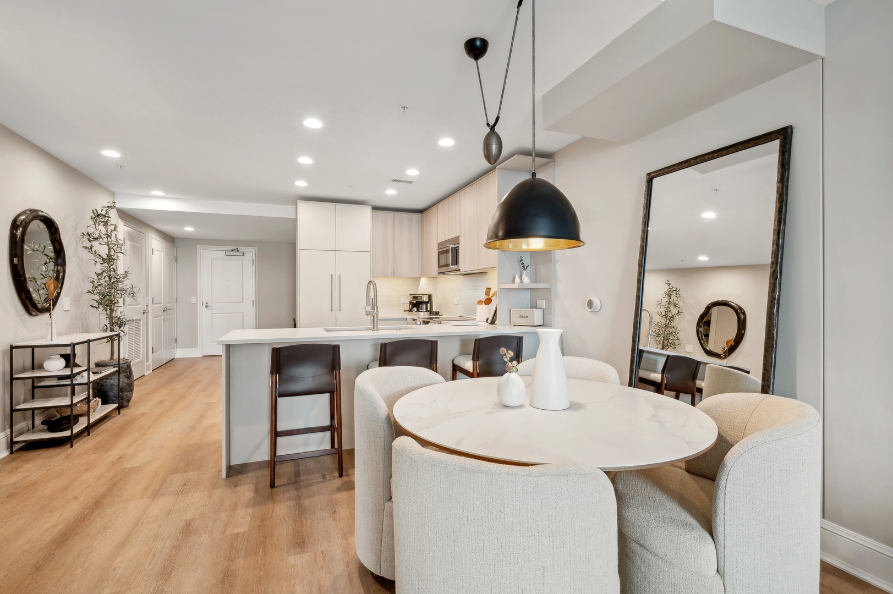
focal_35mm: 16
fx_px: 409
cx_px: 446
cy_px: 297
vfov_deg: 72.0
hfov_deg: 95.0
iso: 200
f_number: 9.5
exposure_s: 1/6
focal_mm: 16.5
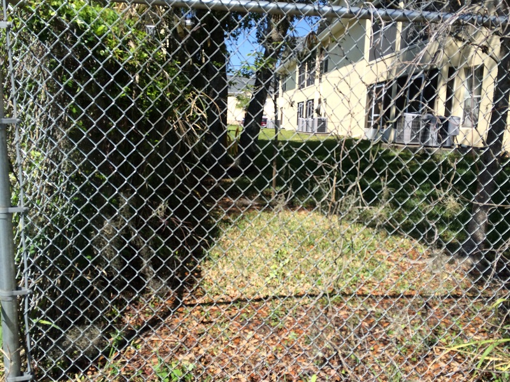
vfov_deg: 46.8
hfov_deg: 60.0
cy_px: 191
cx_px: 255
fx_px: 442
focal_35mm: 30
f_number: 2.2
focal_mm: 4.12
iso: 32
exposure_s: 1/1325
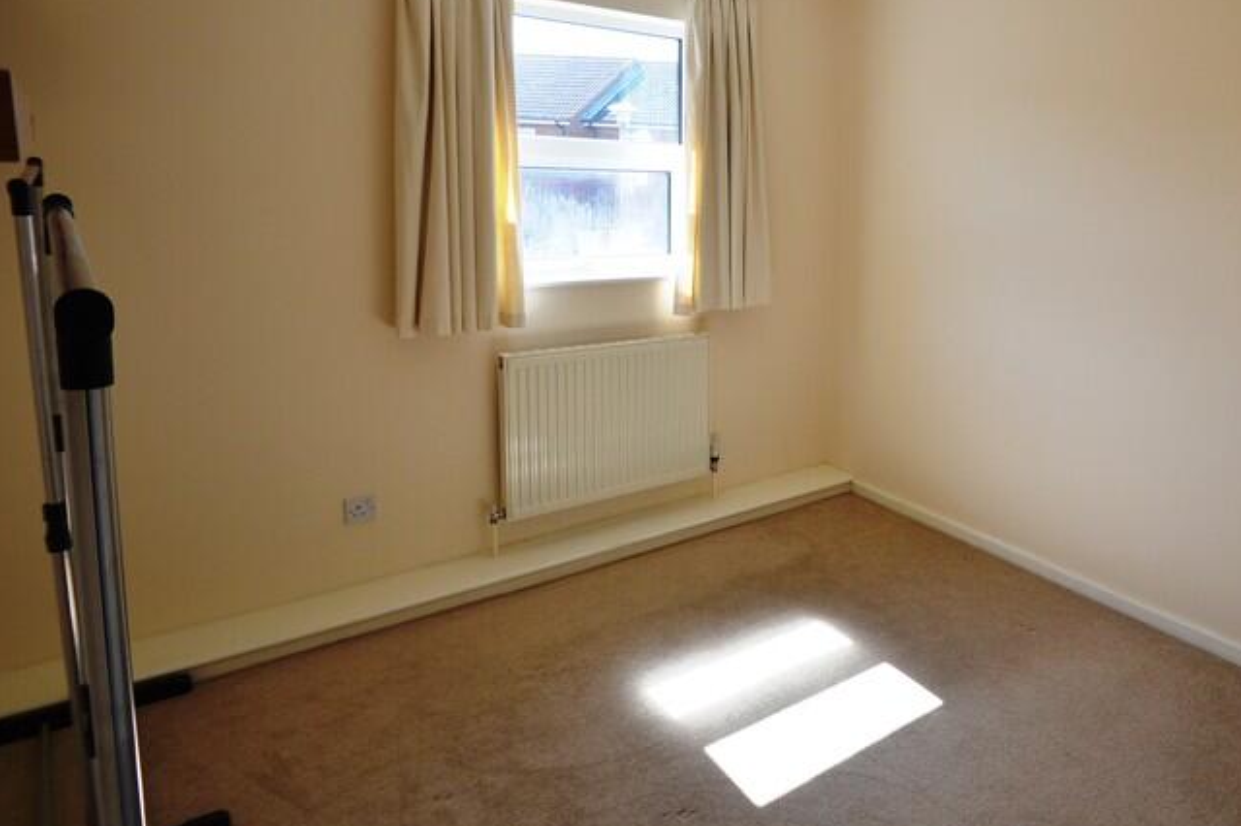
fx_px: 827
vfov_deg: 52.5
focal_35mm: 24
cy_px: 305
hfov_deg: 67.6
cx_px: 973
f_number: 5.6
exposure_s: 1/125
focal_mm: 10
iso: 220
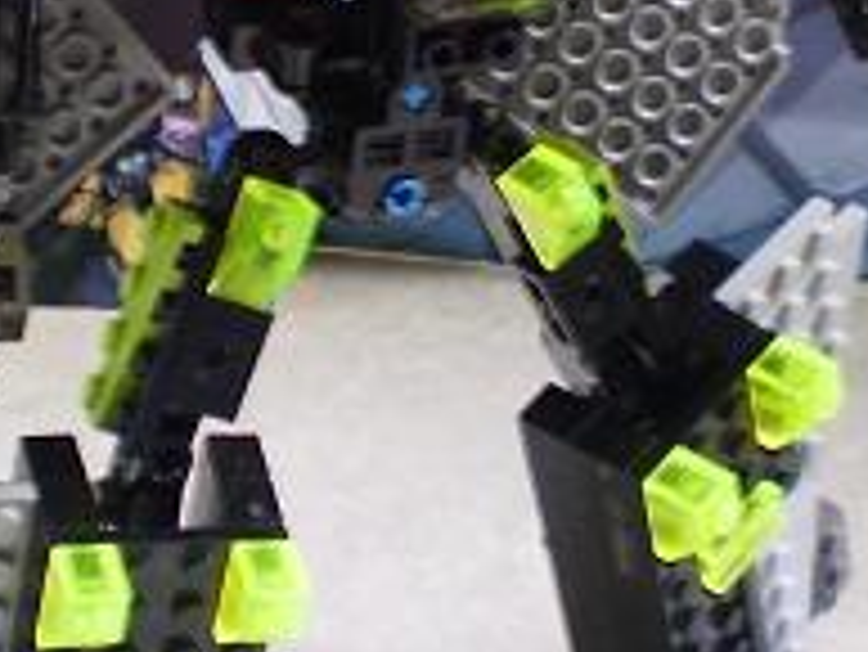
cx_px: 362
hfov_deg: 16.1
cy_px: 180
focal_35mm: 122
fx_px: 3061
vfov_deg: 12.1
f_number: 3.1
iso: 125
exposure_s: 1/3
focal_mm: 6.3
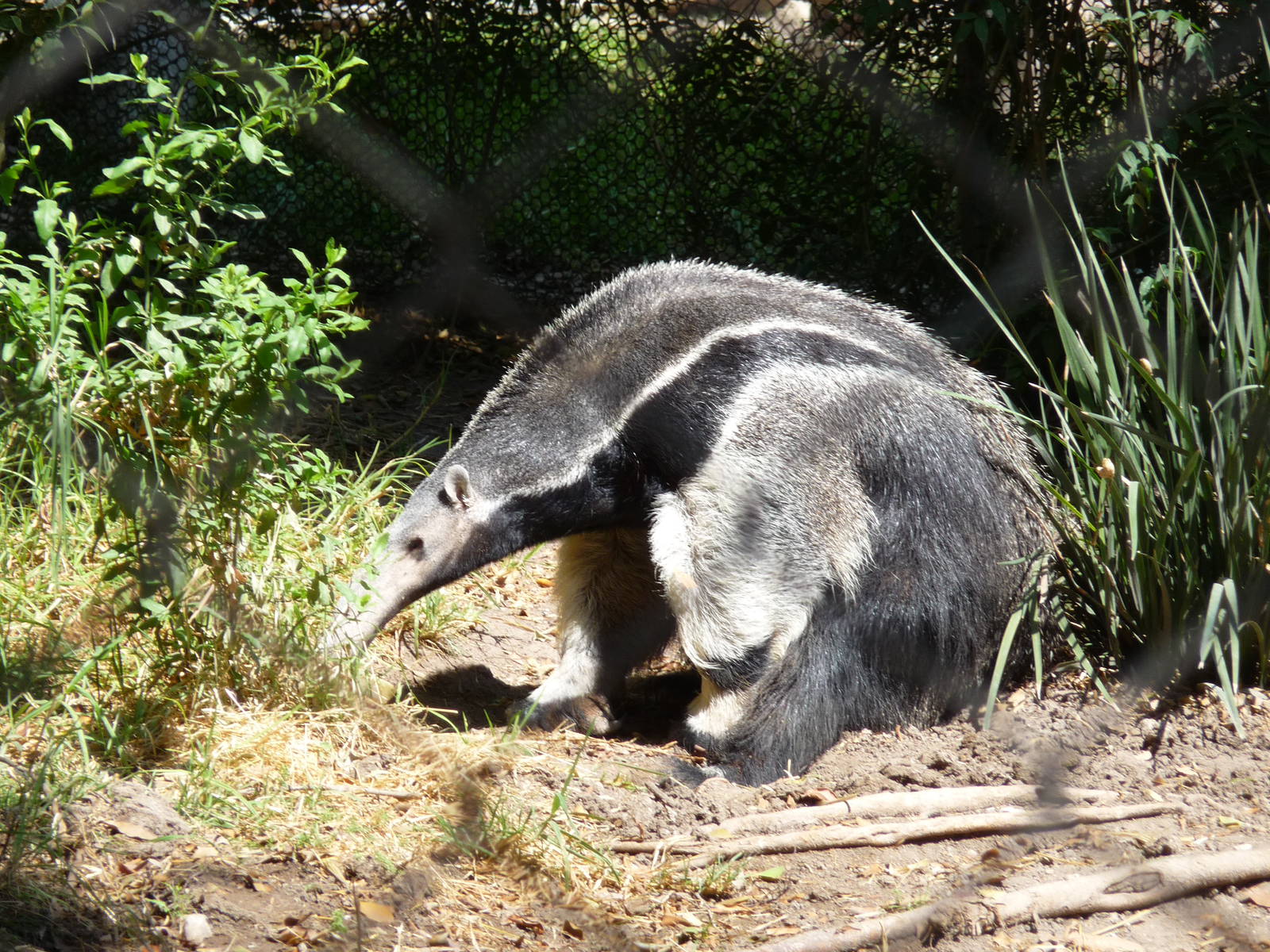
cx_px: 635
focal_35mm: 280
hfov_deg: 7.1
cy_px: 476
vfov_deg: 5.3
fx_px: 10273
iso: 100
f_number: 4.9
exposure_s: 1/200
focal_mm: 47
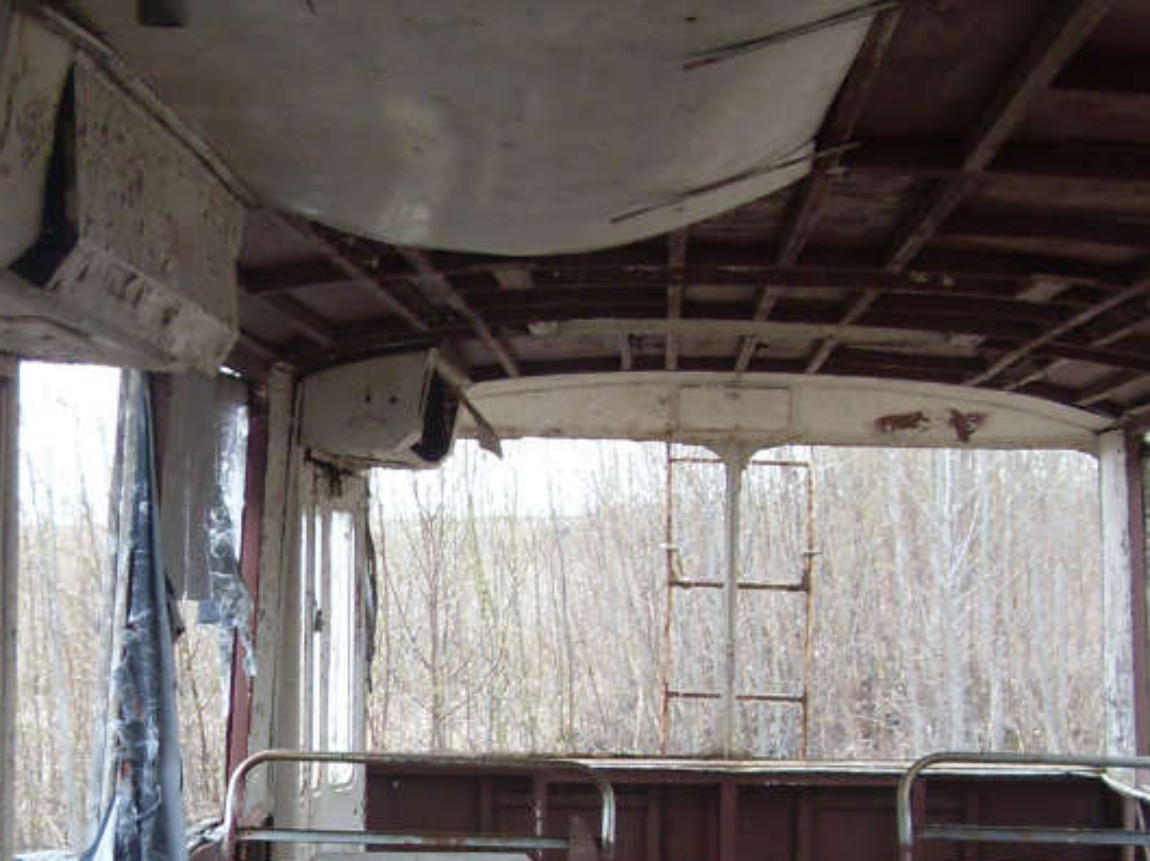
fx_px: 3021
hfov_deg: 21.5
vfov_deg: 15.8
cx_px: 774
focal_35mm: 91
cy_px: 903
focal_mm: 6.3
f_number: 2.8
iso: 100
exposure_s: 1/90
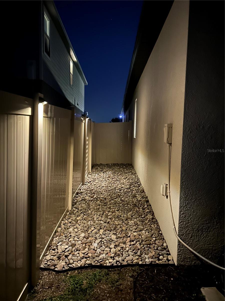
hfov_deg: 53.1
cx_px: 112
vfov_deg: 67.3
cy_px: 150
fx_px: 225
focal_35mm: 26
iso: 1600
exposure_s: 1/5
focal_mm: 5.7
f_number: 1.5
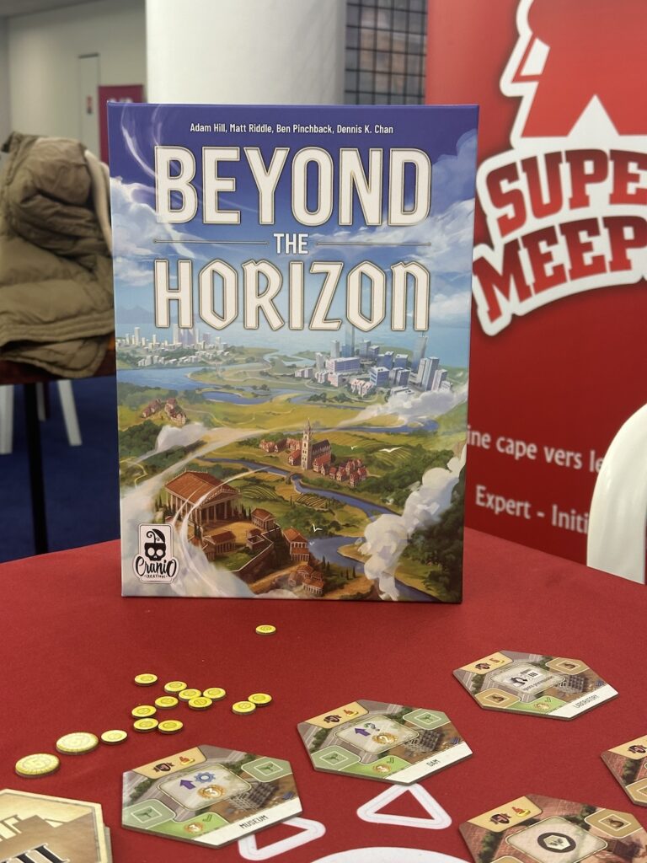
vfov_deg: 39.7
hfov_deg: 30.3
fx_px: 1196
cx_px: 324
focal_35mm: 48
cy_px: 432
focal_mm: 6.86
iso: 160
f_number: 1.78
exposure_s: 1/50
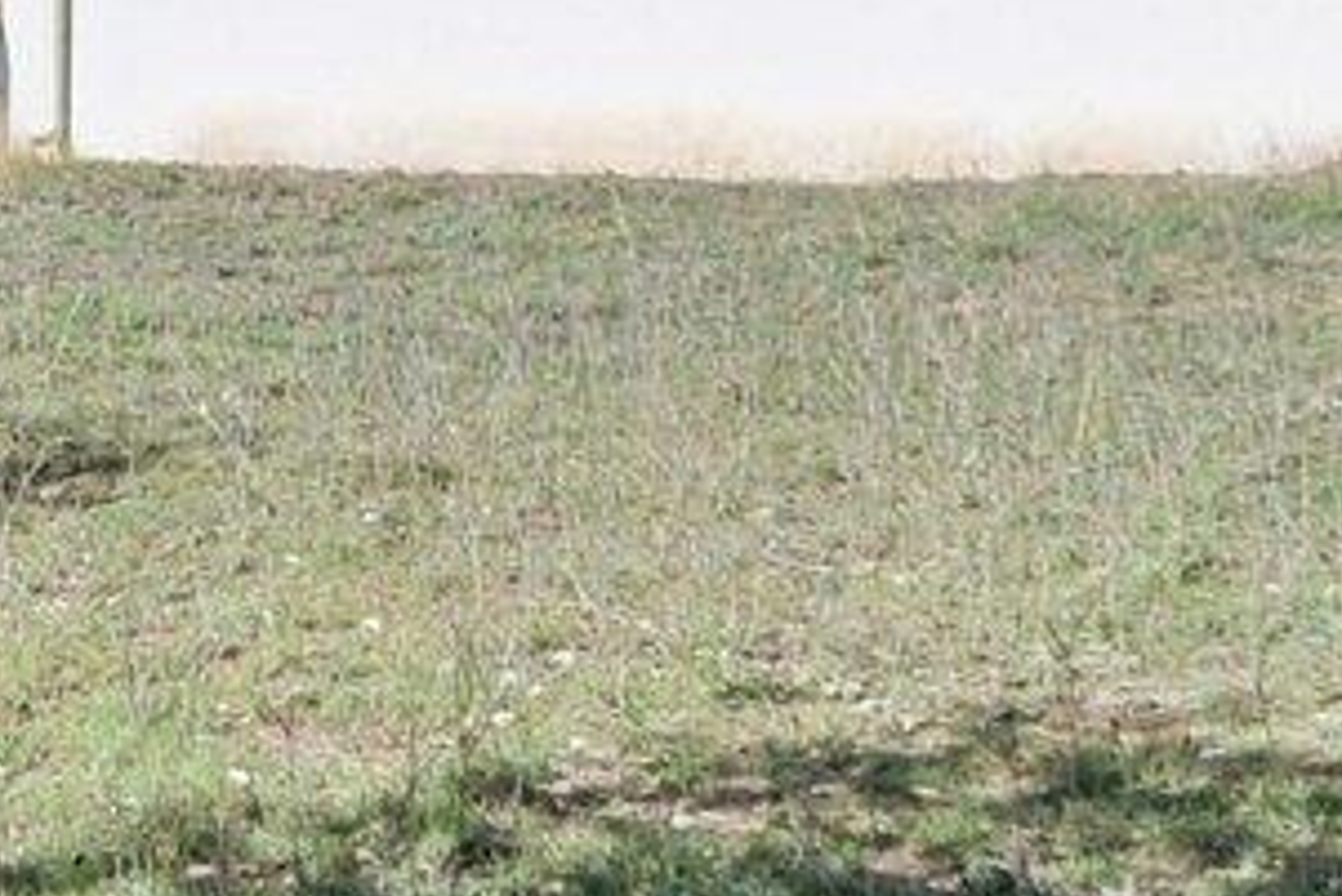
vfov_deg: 13.2
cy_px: -114
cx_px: -111
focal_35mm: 102
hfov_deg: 19.2
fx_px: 3804
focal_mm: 10
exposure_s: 1/400
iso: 400
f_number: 8
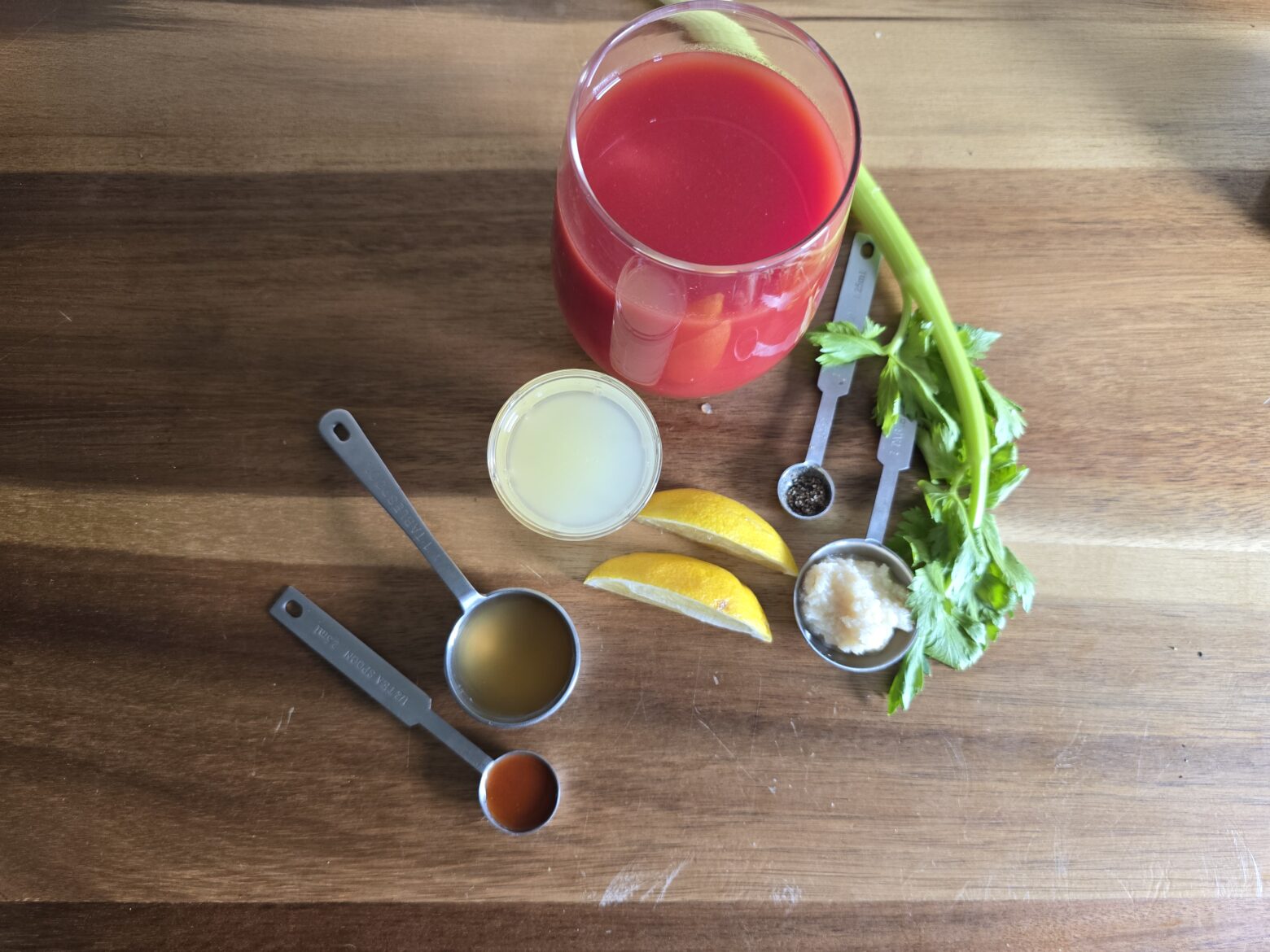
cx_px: 635
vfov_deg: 58.9
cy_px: 476
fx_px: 844
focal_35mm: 23
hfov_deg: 73.9
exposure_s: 1/120
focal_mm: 6.3
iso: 250
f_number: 1.7
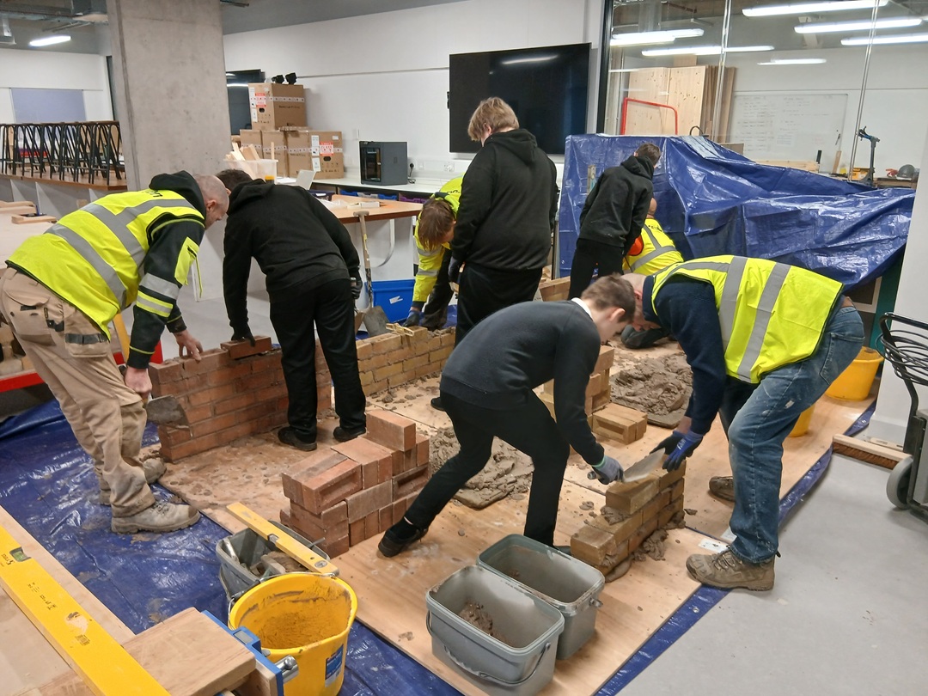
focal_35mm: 26
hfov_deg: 67.3
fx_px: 697
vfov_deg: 53.1
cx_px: 464
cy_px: 348
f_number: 1.8
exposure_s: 1/50
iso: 200
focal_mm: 3.98
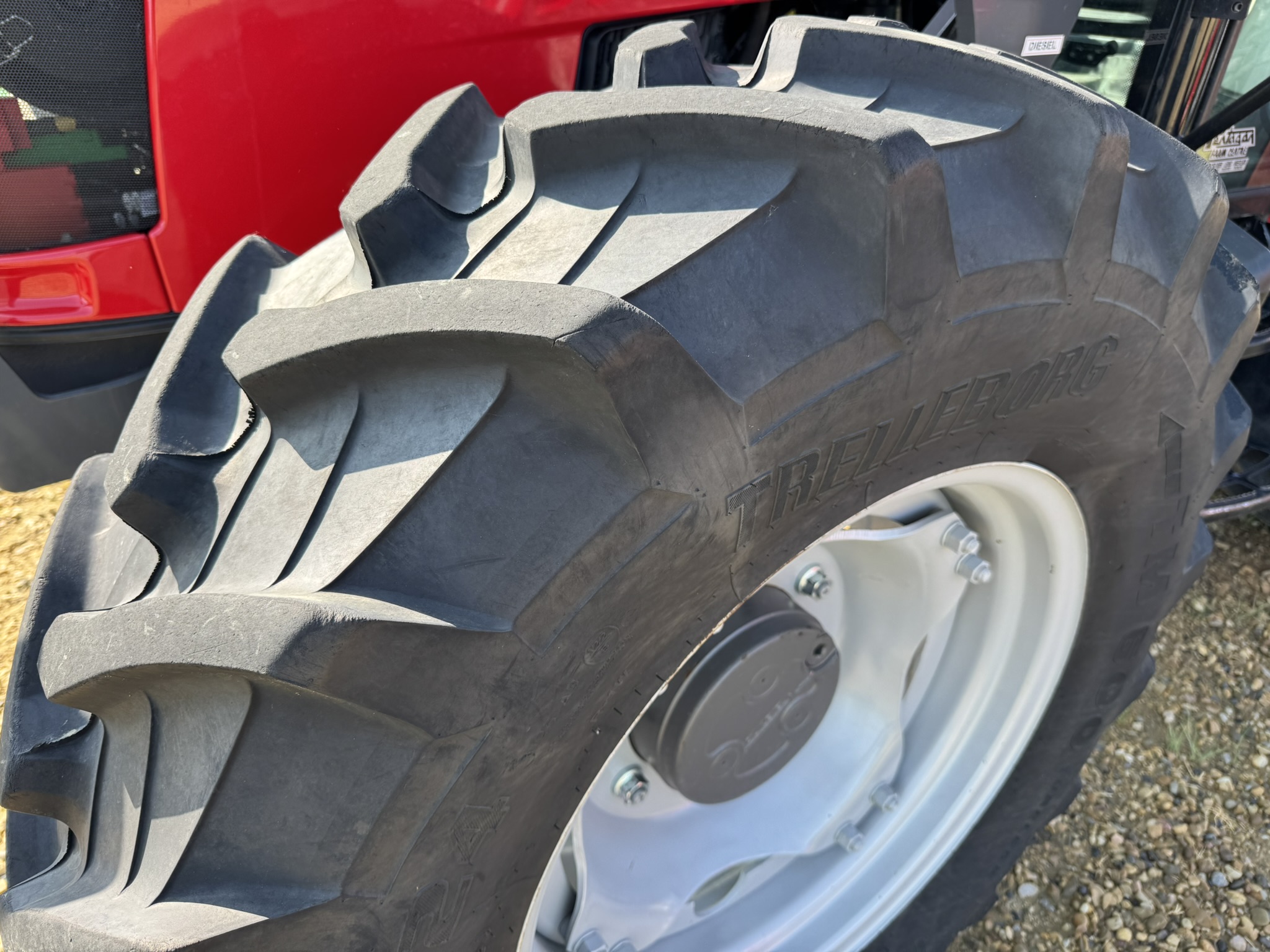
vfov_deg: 56.8
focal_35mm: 24
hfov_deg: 71.6
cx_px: 635
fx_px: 881
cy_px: 476
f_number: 1.78
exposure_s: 1/484
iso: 80
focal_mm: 6.76
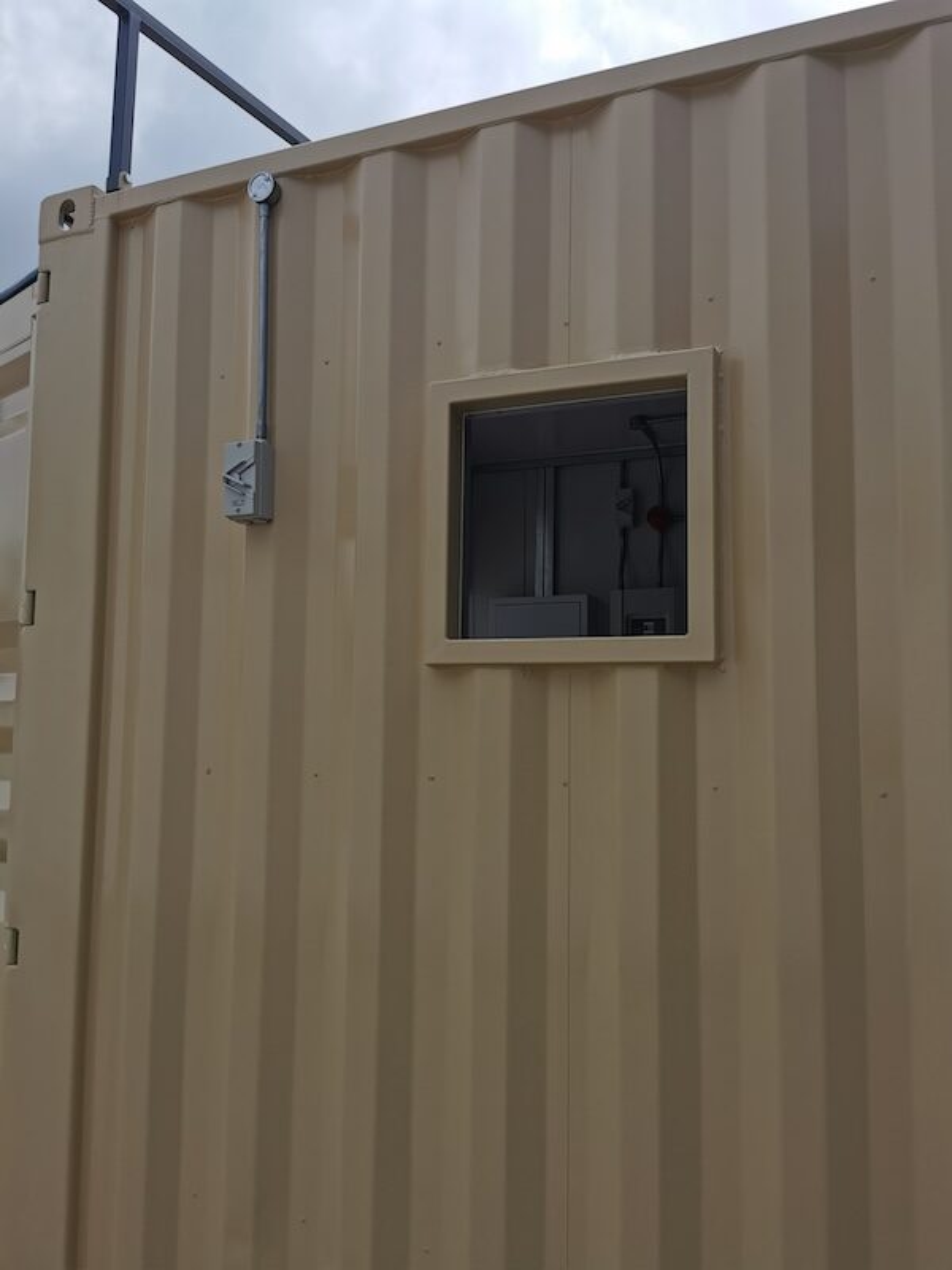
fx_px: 990
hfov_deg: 51.4
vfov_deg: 65.3
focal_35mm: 27
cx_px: 476
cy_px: 635
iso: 50
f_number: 1.6
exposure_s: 1/5682
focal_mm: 5.56
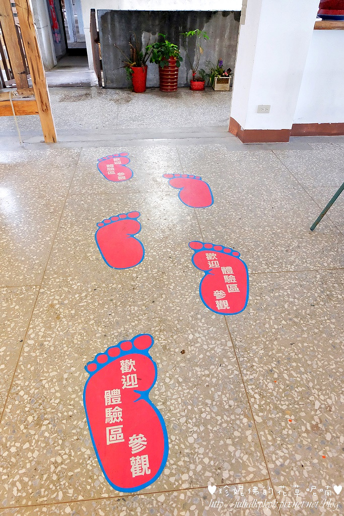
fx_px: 344
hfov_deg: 53.1
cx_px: 172
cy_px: 258
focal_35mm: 24
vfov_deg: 73.7
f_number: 3.5
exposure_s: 1/52
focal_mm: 16
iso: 3200
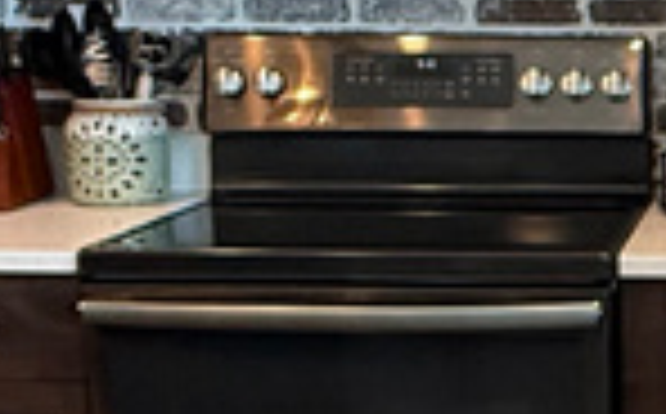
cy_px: 256
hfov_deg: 19.1
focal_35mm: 103
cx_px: 801
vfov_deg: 12.6
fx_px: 1867
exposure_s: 1/120
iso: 320
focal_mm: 2.22
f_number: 2.2
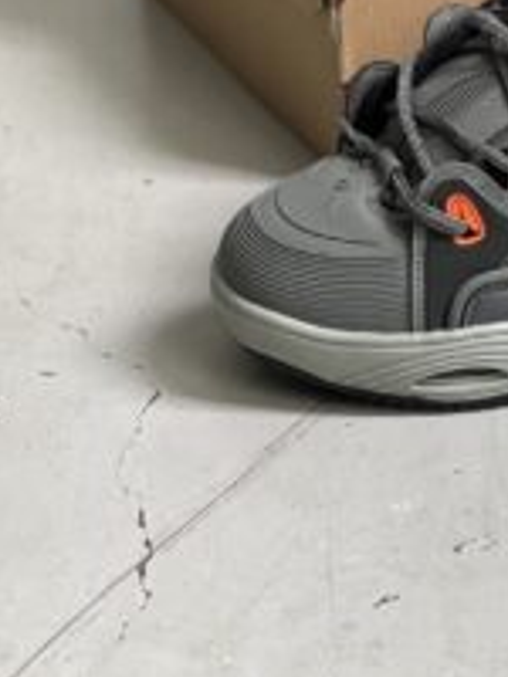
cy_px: -10
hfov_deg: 8.9
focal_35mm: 166
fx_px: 3248
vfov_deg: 11.8
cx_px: 542
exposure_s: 1/120
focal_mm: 9
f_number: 2.8
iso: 250
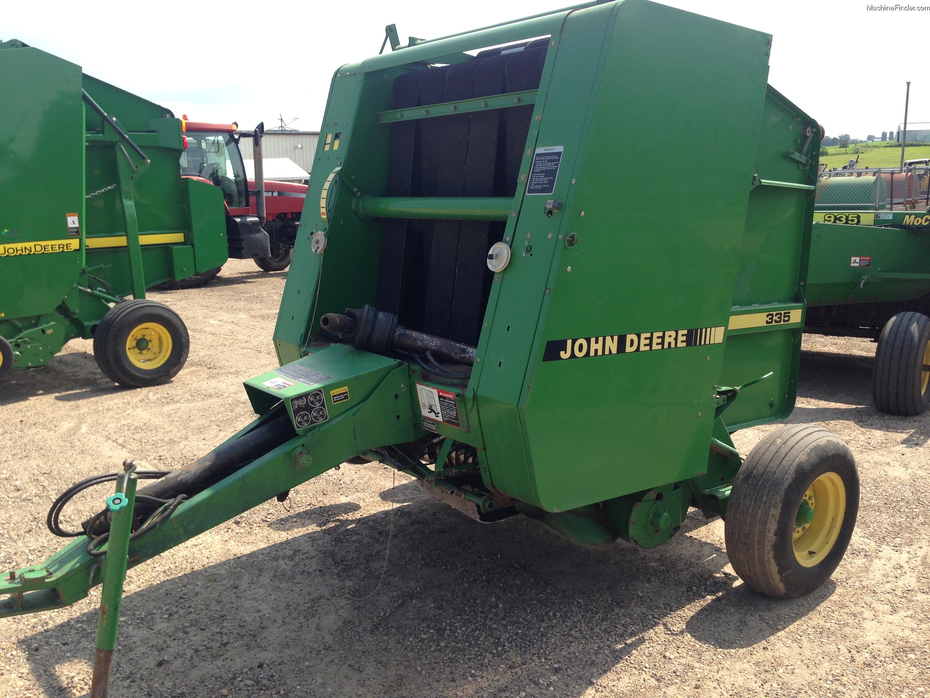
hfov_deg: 55.4
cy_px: 349
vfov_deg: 42.9
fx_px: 887
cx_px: 465
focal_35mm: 33
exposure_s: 1/753
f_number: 2.4
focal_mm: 4.12
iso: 50
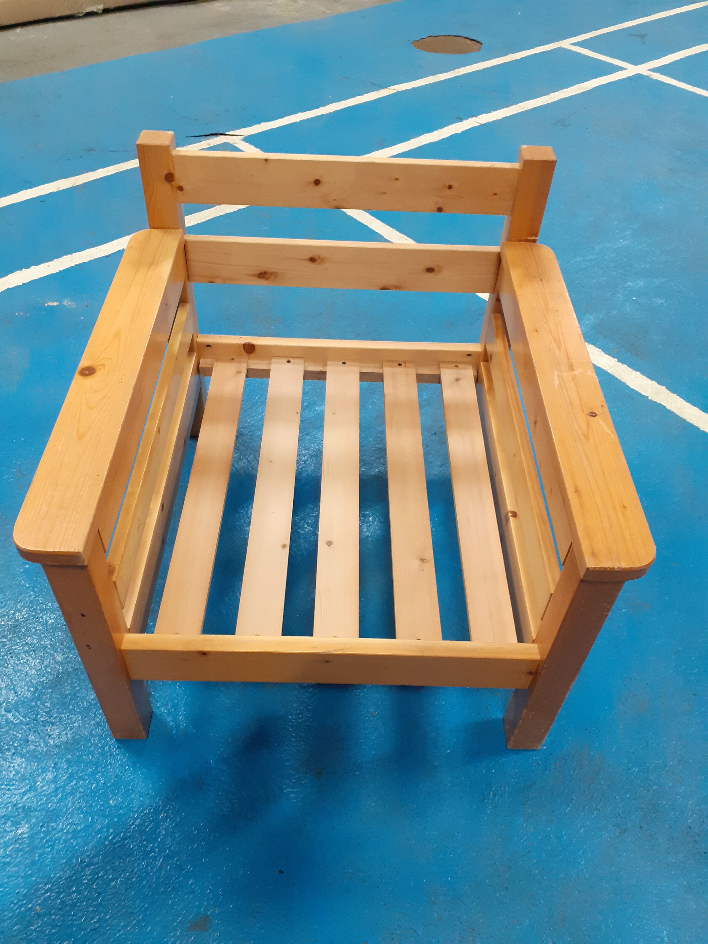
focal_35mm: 27
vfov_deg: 65.3
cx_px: 354
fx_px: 736
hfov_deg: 51.4
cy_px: 472
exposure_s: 1/25
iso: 200
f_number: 1.9
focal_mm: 3.6
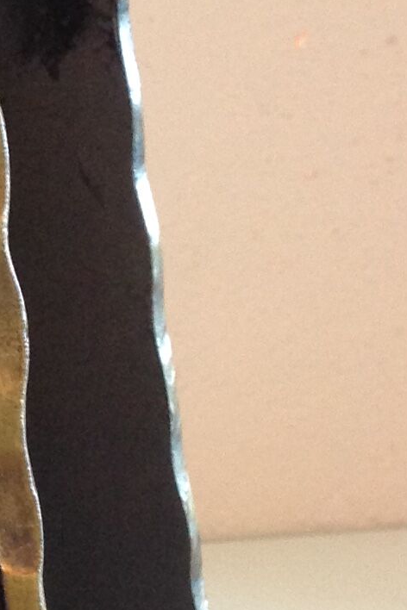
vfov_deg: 15.4
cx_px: -133
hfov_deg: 10.1
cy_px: 284
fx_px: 2255
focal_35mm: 133
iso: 160
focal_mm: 4.28
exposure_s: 1/15
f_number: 2.4
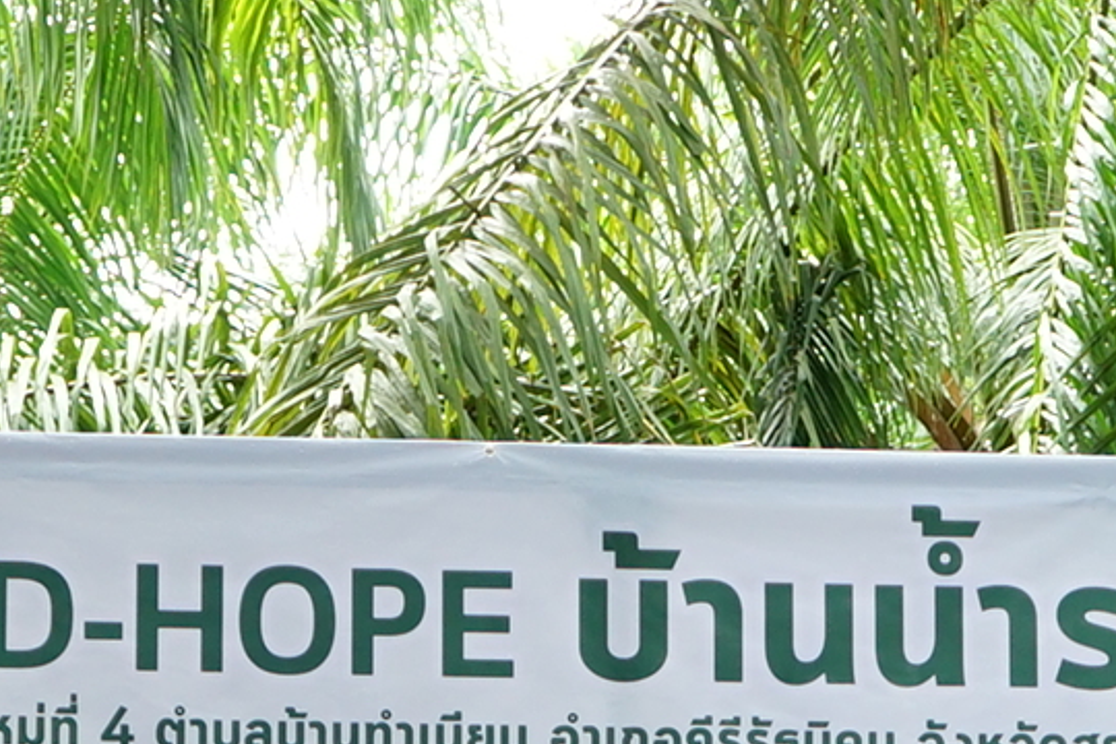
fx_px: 5425
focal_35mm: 175
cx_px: 647
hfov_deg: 11.7
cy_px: 1145
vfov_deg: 7.7
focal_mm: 32
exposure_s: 1/200
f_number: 4.5
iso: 640
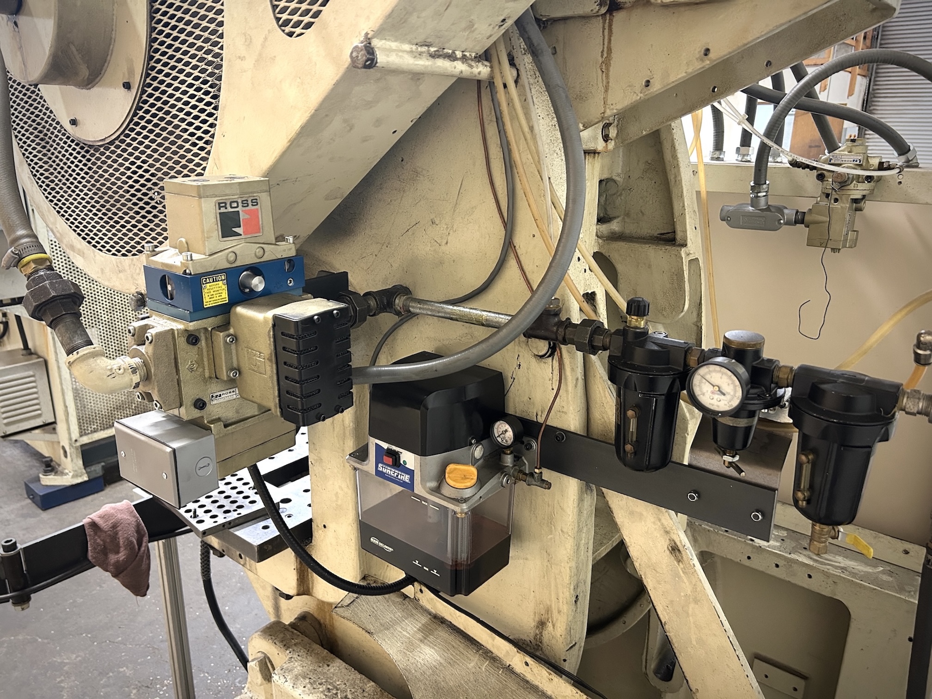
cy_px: 350
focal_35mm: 26
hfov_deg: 67.3
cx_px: 466
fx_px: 700
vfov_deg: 53.1
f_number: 1.5
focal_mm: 5.7
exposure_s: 1/40
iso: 400
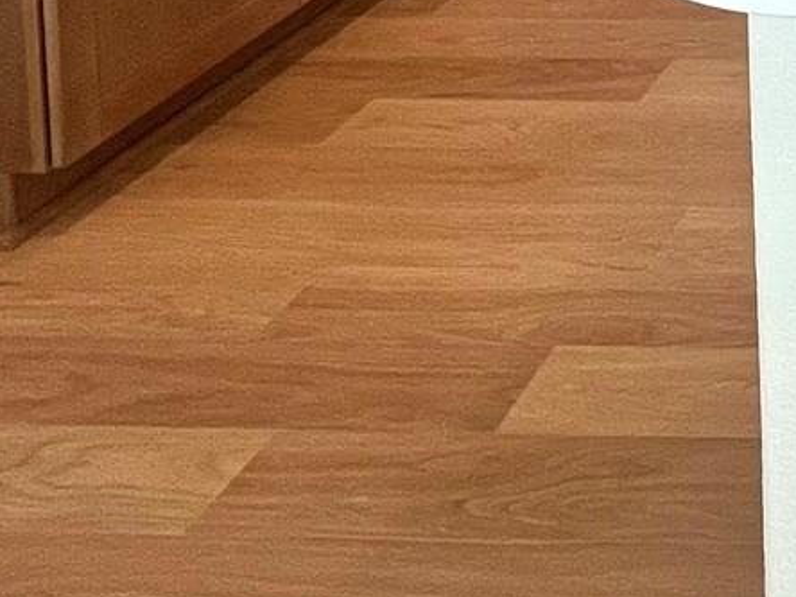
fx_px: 1380
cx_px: 1219
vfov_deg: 18.3
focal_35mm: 60
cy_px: -527
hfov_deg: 24.4
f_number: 1.8
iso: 100
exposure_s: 1/120
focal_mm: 1.57
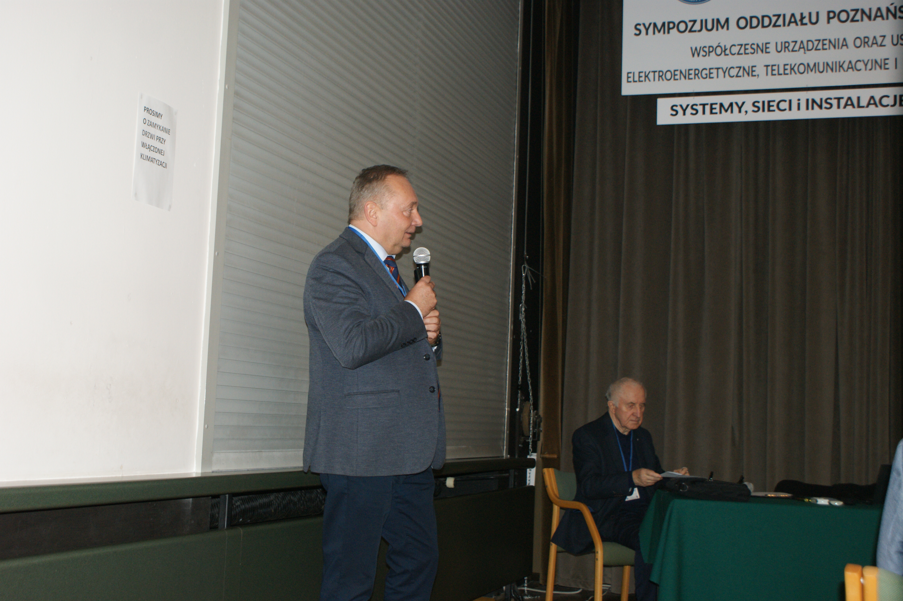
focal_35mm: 45
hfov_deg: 43.6
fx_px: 1128
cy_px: 300
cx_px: 452
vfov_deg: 29.8
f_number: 5
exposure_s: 1/60
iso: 400
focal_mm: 30
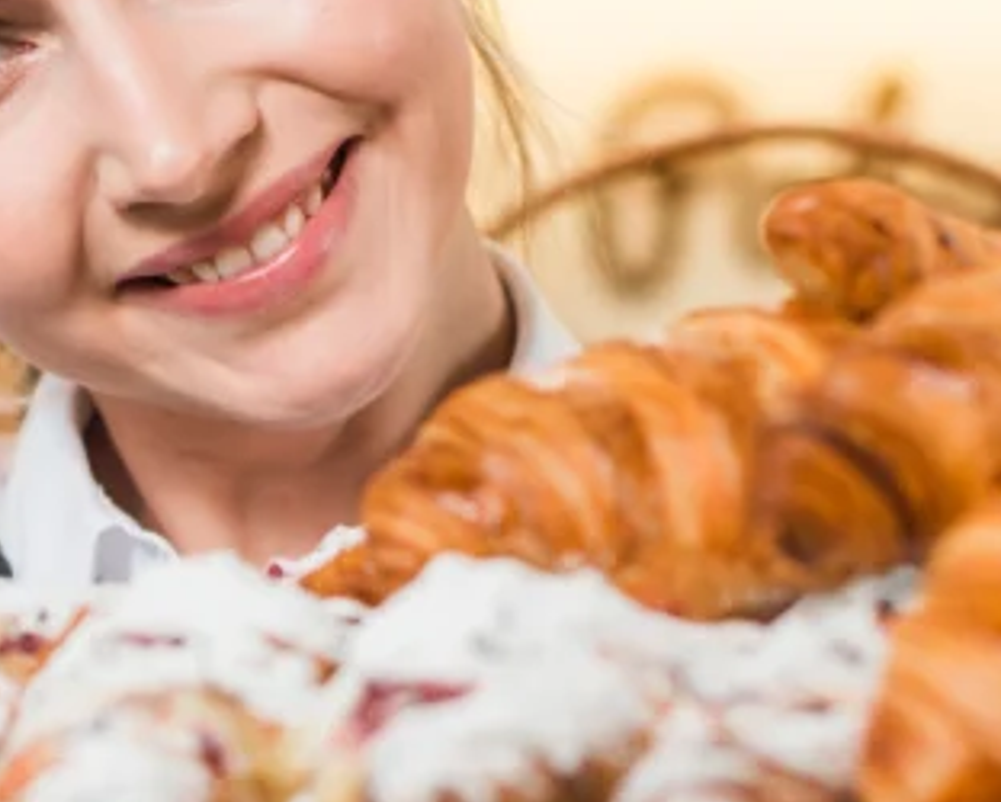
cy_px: 310
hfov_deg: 12.4
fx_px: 4565
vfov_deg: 10.0
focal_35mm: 154
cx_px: 116
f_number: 3.2
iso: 400
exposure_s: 1/160
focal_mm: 50
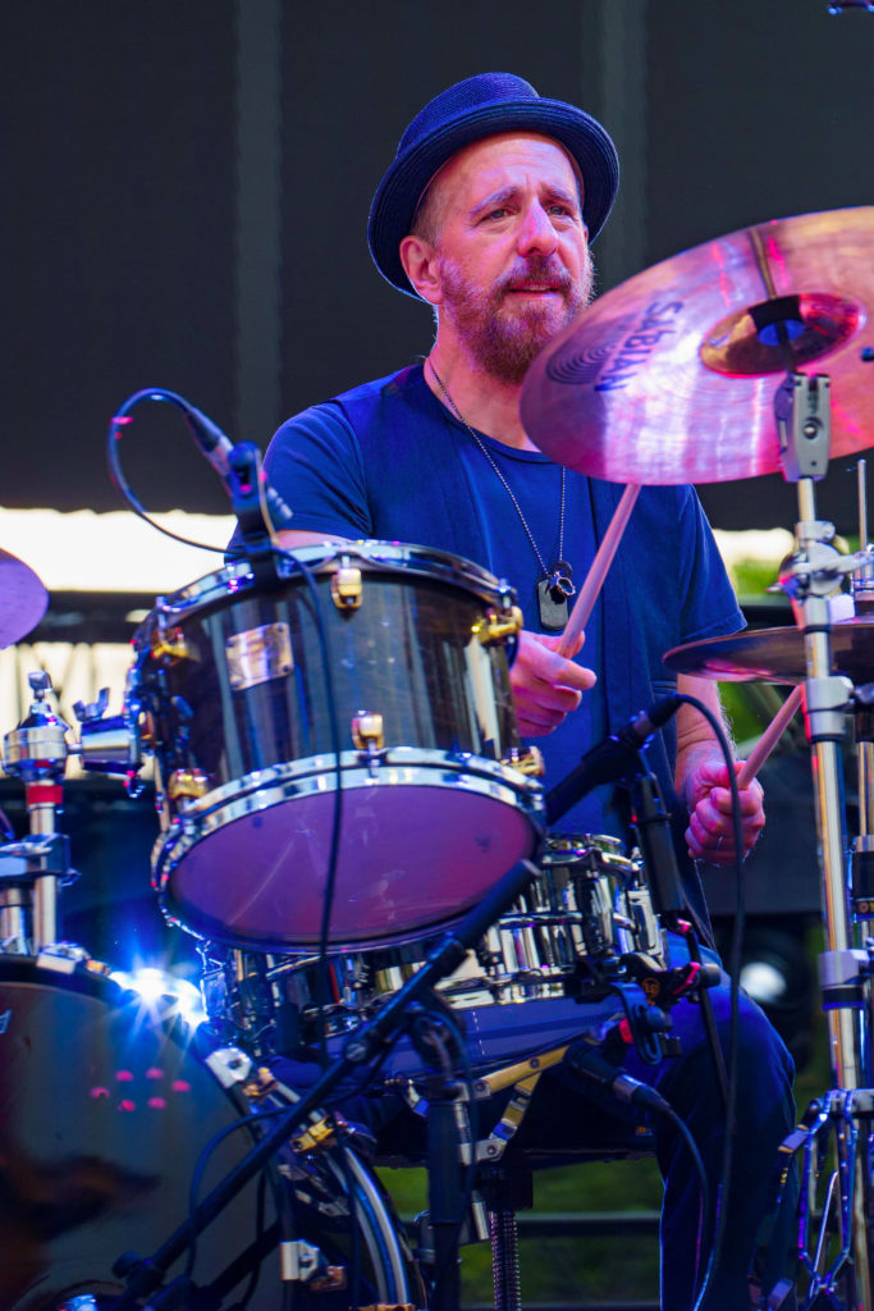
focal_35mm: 202
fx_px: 7353
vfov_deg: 10.2
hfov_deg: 6.8
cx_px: 437
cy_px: 656
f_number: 3.5
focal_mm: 135
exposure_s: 1/500
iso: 400
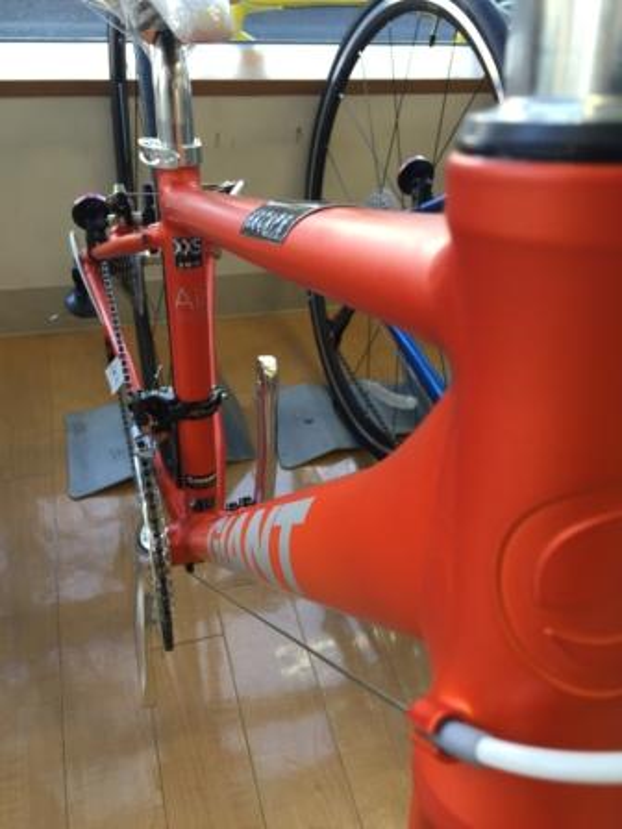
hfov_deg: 48.2
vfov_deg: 61.7
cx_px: 311
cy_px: 414
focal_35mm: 29
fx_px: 695
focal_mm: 4.15
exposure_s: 1/60
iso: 32
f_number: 2.2
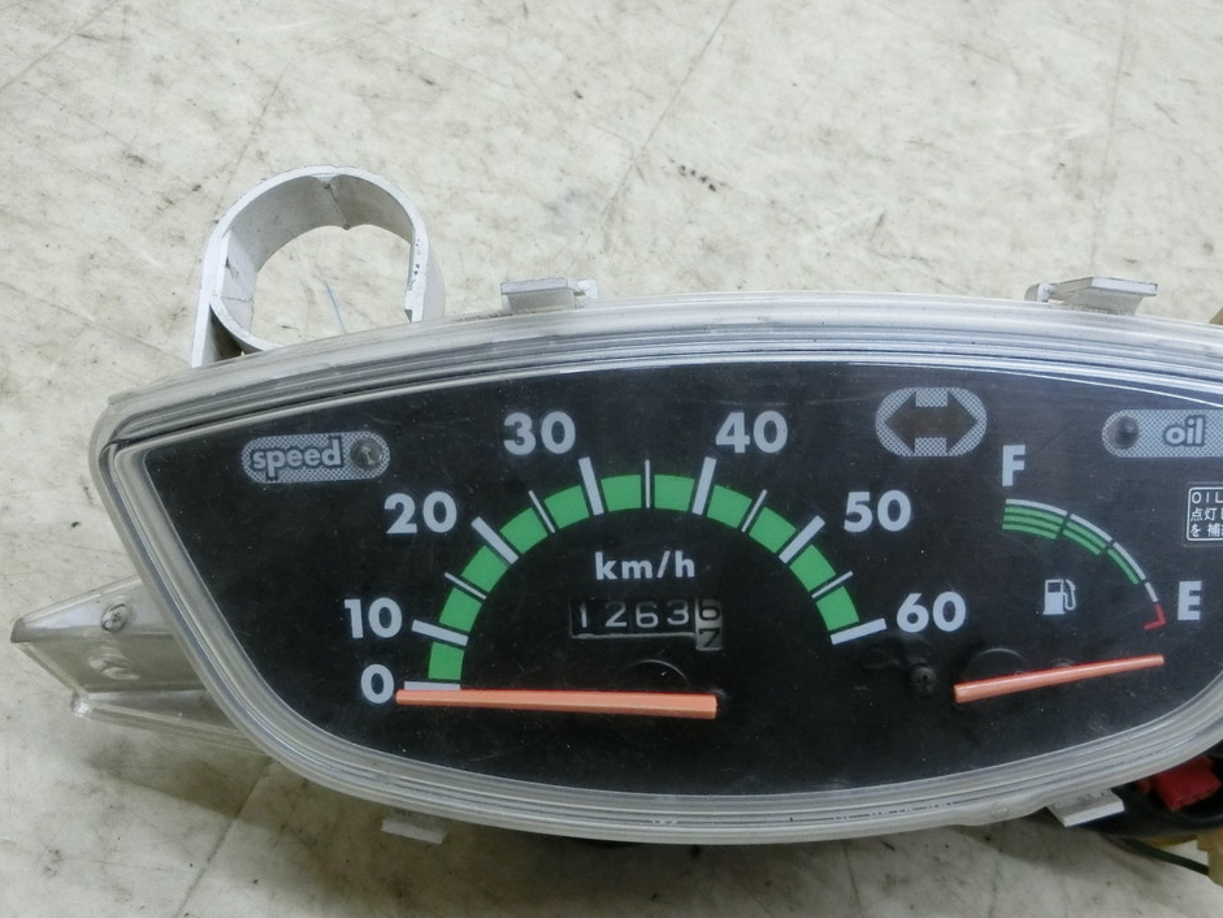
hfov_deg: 53.7
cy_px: 615
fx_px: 1201
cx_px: 714
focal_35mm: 34
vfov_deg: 41.2
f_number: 3.5
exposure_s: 1/80
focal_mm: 4.5
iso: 400
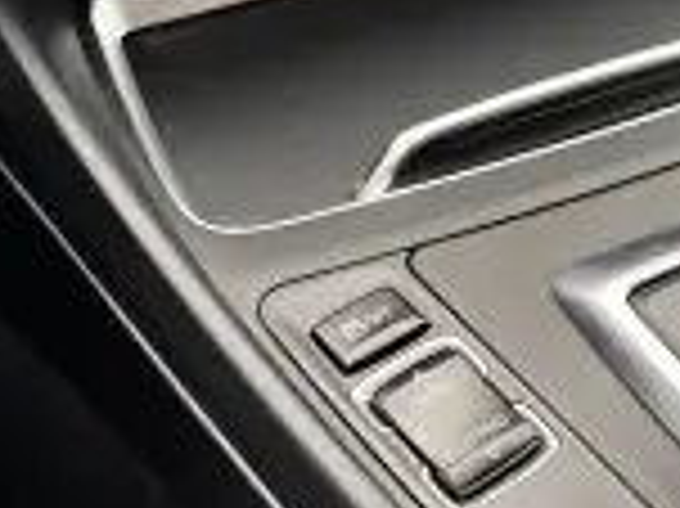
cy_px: 229
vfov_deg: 23.6
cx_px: 698
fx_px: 1217
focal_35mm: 62
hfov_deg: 29.0
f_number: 1.6
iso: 100
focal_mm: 5.1
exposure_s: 1/122
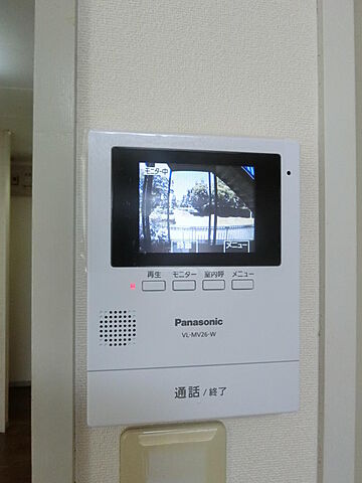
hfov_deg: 54.9
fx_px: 349
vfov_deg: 69.4
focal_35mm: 25
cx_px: 181
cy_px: 242
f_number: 3.5
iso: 800
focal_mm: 4.5
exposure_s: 1/250
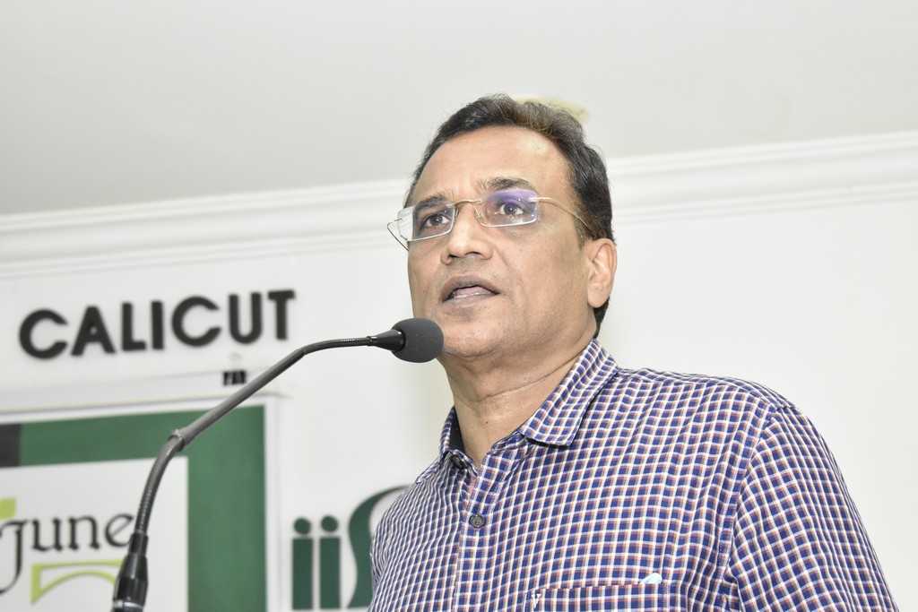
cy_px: 306
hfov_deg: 24.6
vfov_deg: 16.6
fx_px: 2104
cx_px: 459
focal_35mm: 82
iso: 2800
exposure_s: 1/100
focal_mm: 55
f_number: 5.6
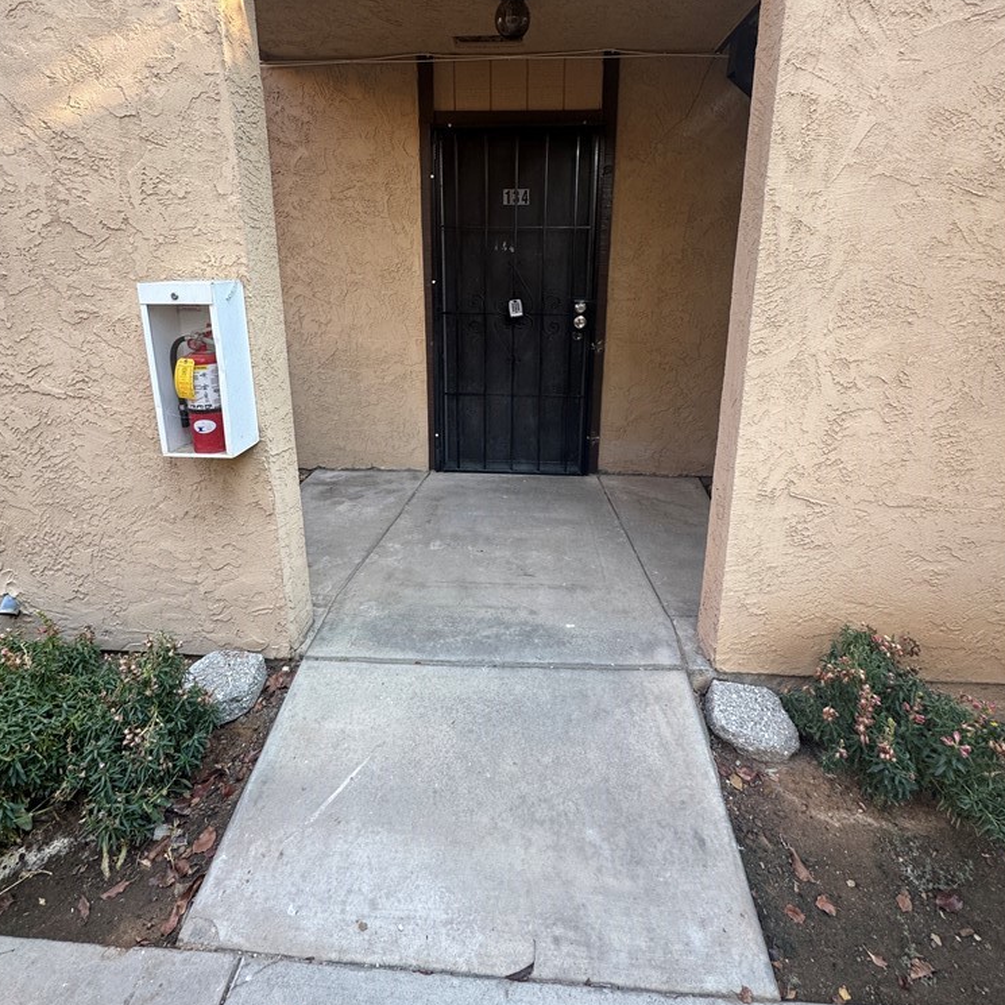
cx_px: 499
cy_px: 395
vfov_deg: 82.8
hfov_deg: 84.0
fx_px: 558
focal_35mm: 17
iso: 80
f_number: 2.2
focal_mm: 2.22
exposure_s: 1/99
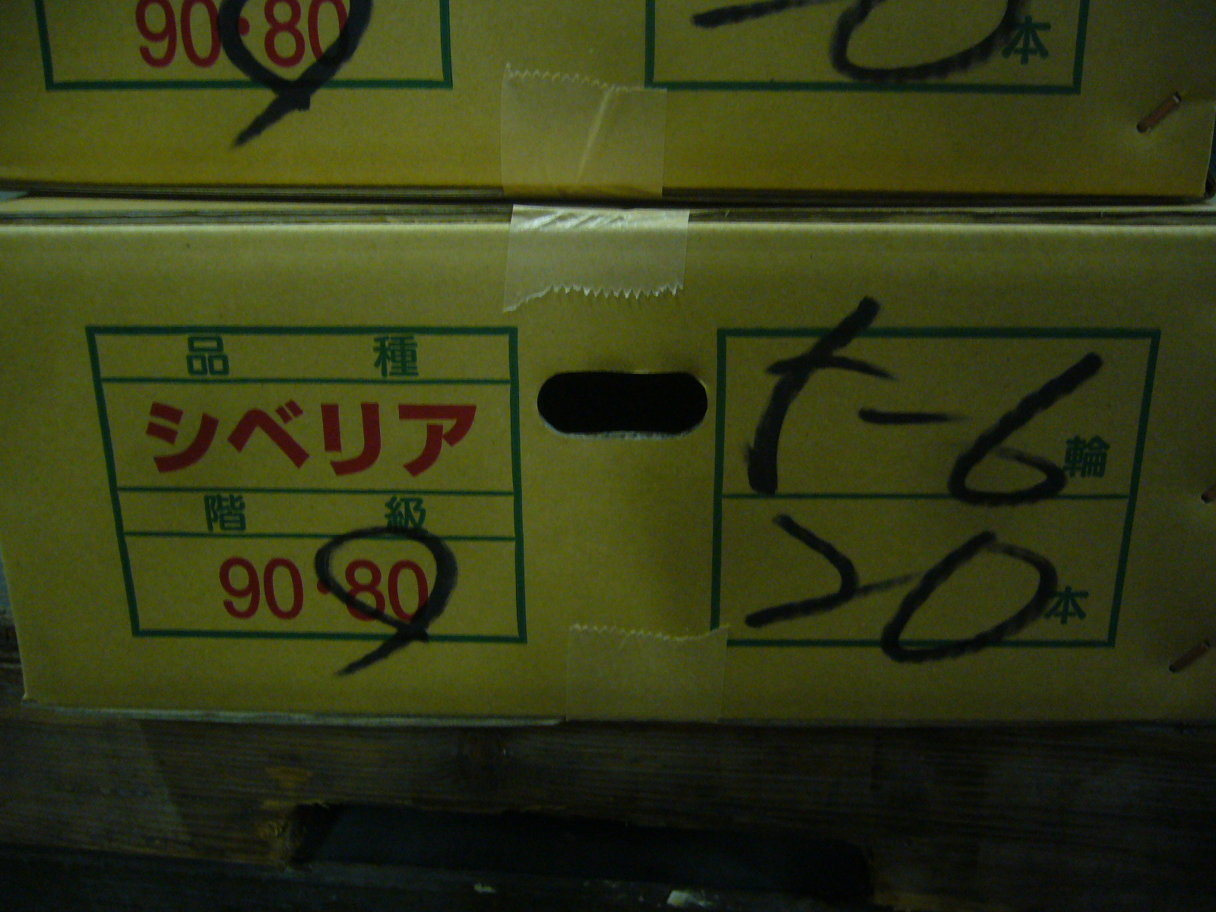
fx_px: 1229
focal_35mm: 35
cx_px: 608
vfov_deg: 40.7
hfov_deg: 52.6
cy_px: 456
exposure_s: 1/8
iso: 200
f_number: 2.8
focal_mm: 5.8
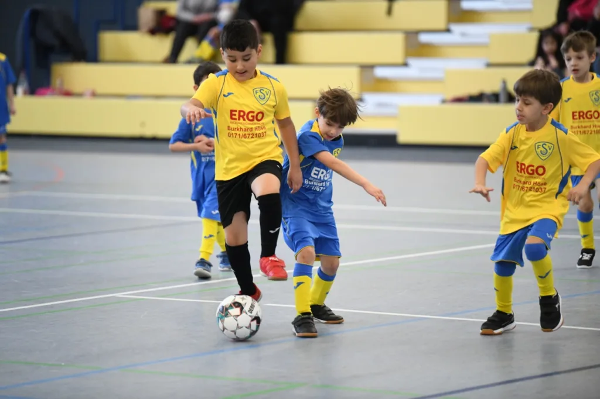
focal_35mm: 180
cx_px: 300
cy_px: 200
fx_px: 2999
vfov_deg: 7.6
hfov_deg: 11.4
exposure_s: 1/1250
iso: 8000
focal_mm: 180
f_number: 2.8
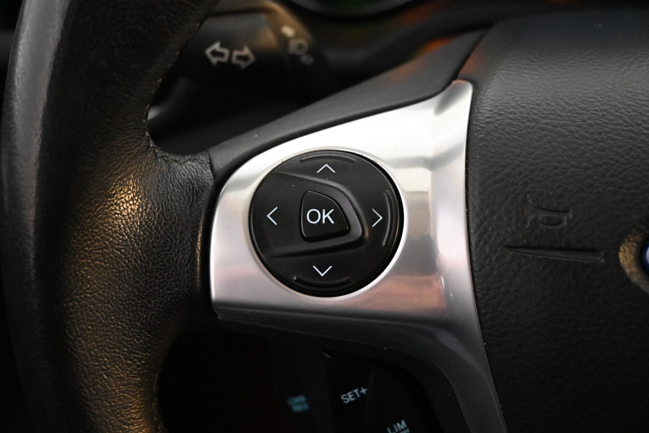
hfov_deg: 45.0
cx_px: 324
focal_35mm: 44
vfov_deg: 30.8
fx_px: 784
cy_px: 216
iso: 7200
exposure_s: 1/50
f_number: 4.8
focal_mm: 29
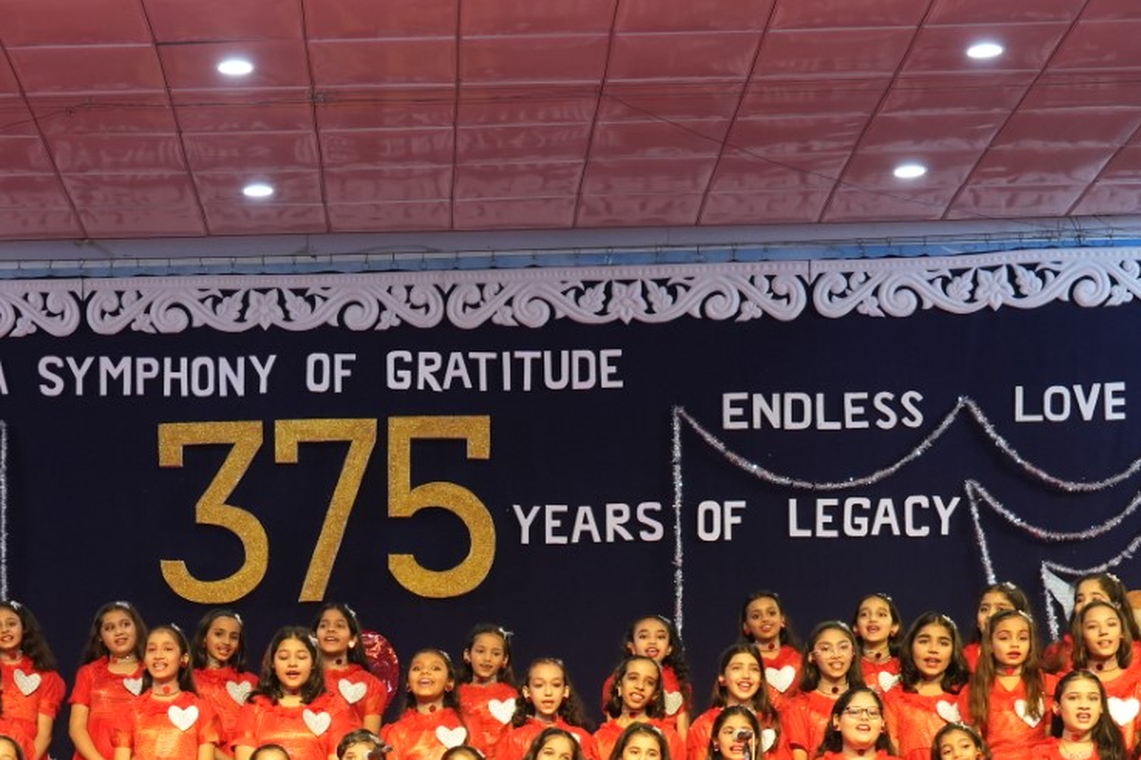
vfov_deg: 14.9
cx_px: 339
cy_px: 808
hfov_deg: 22.5
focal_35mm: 90
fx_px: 2852
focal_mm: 41
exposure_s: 1/160
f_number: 5.6
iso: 2000
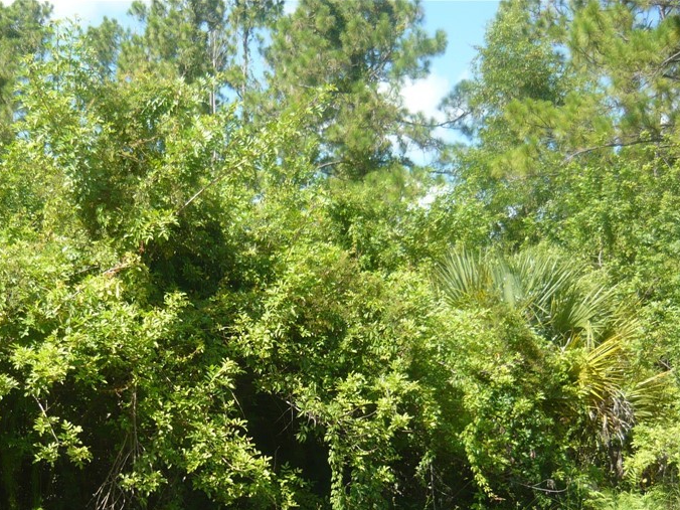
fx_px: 982
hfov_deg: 37.9
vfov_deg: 28.7
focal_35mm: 50
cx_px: 251
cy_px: 385
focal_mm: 5.5
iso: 100
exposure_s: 1/500
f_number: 2.8
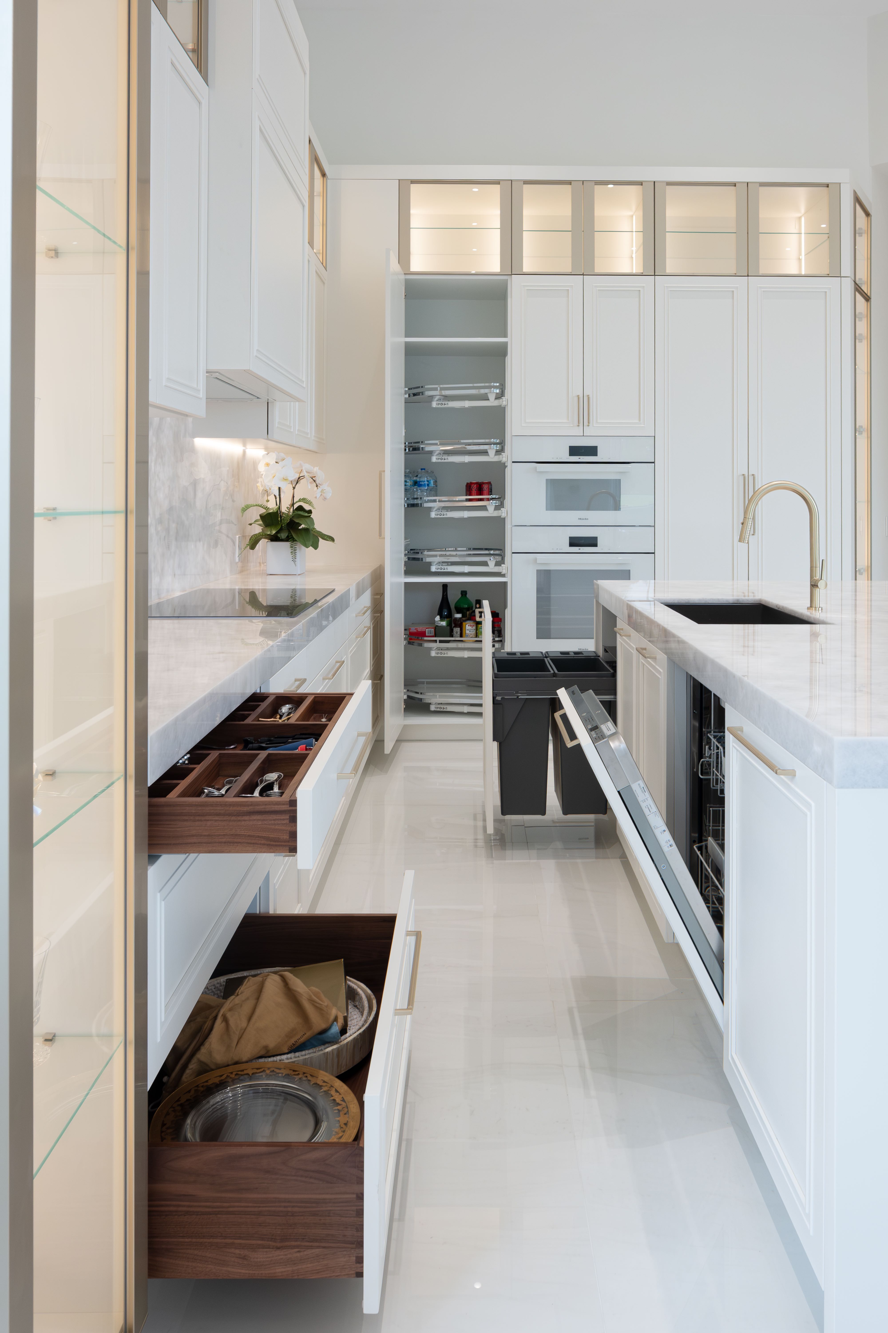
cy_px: 666
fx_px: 888
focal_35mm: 24
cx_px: 444
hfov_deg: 53.1
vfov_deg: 73.7
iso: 1250
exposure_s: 1/125
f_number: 6.4
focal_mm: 16
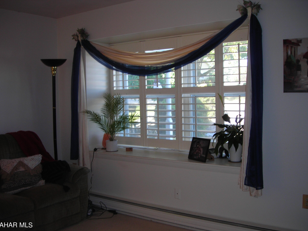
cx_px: 157
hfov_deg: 47.9
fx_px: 347
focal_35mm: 39
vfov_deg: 36.8
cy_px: 117
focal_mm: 6.3
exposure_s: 1/30
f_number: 3.2
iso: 50
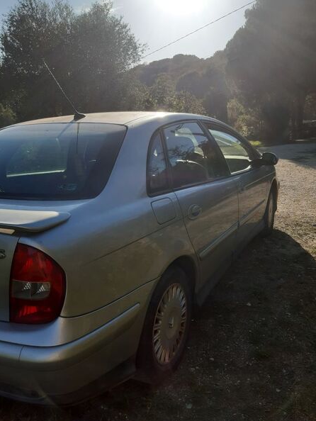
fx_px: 341
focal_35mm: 28
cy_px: 215
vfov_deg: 63.4
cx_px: 169
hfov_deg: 49.7
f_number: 1.7
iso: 40
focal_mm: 3.92
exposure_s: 1/1211
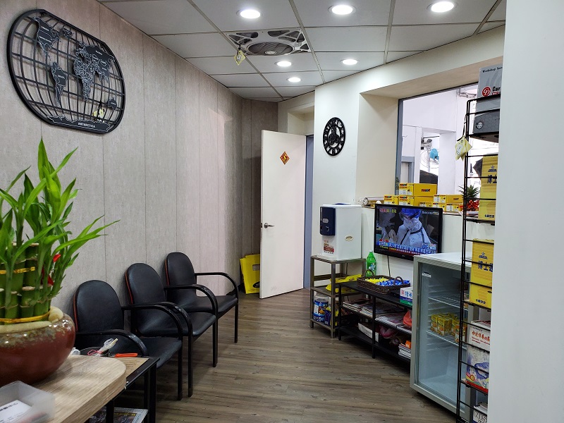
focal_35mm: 26
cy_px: 212
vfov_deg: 53.1
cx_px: 282
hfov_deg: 67.3
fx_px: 424
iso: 200
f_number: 2.4
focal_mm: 4.3
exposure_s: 1/120
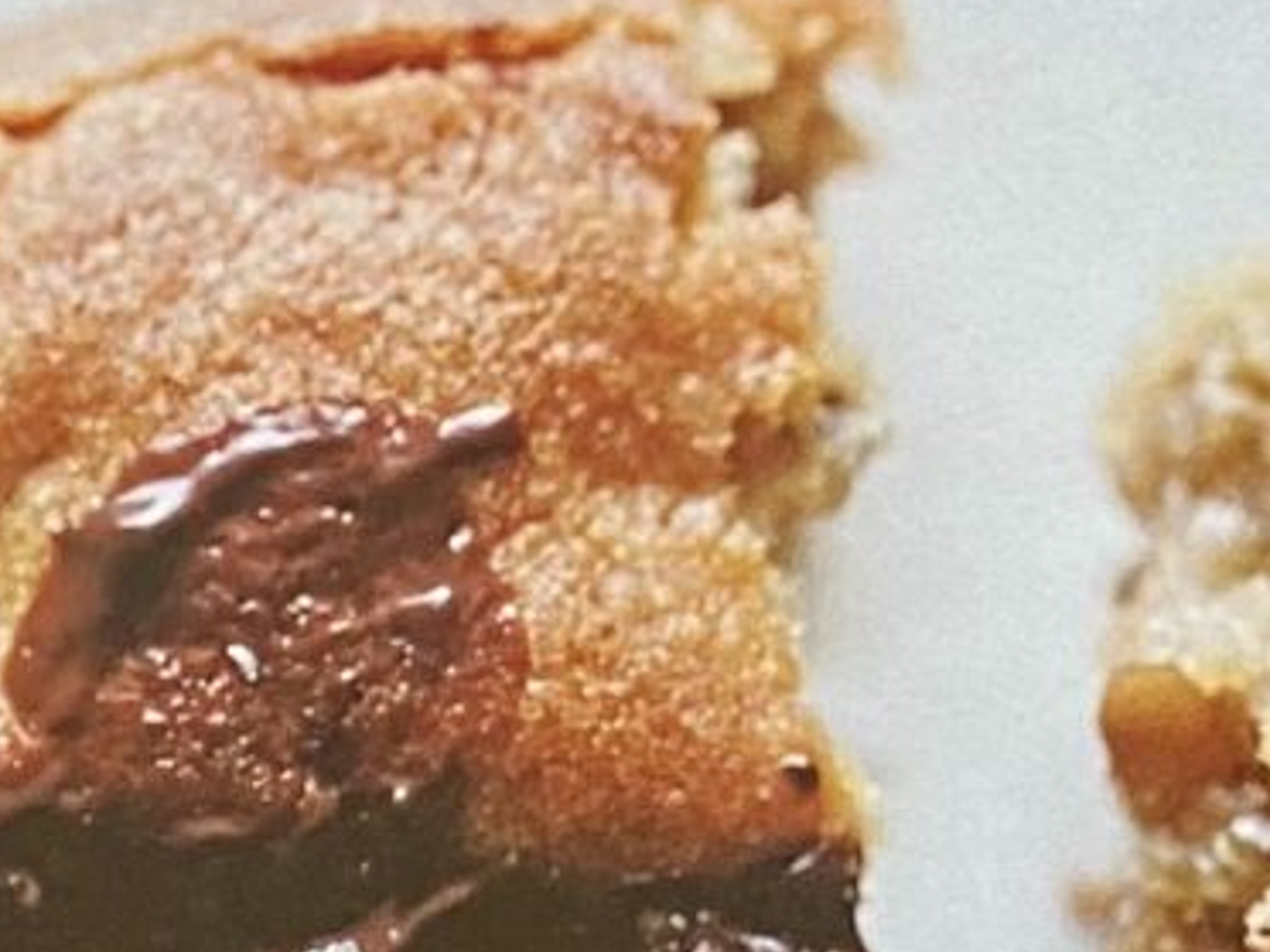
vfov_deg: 8.0
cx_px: -96
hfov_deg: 10.9
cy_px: 1791
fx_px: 6567
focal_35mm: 179
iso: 80
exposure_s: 1/60
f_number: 1.8
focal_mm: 4.25
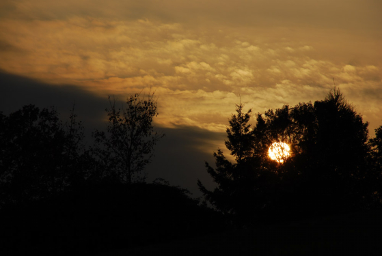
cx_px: 191
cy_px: 128
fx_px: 2153
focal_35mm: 202
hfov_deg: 10.1
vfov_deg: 6.8
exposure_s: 1/1250
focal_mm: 135
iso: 100
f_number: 9
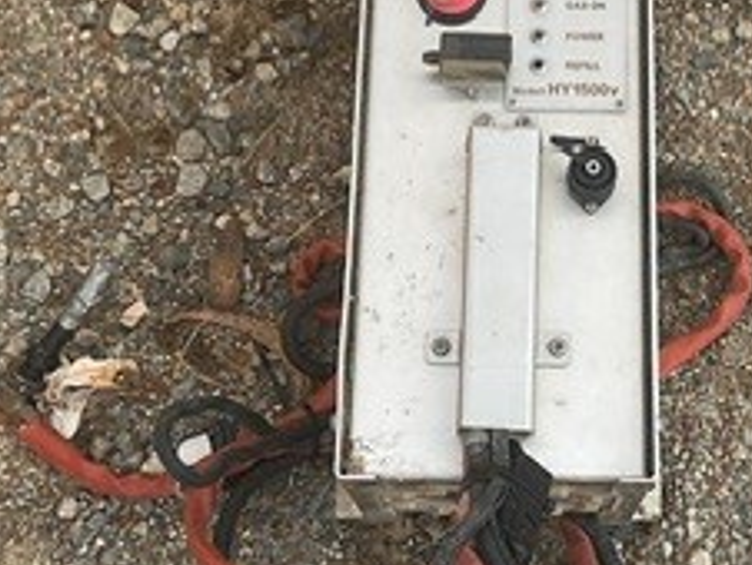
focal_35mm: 82
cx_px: 582
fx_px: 1783
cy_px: 17
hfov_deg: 23.5
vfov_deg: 17.6
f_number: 1.8
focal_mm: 3
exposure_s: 1/944
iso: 16
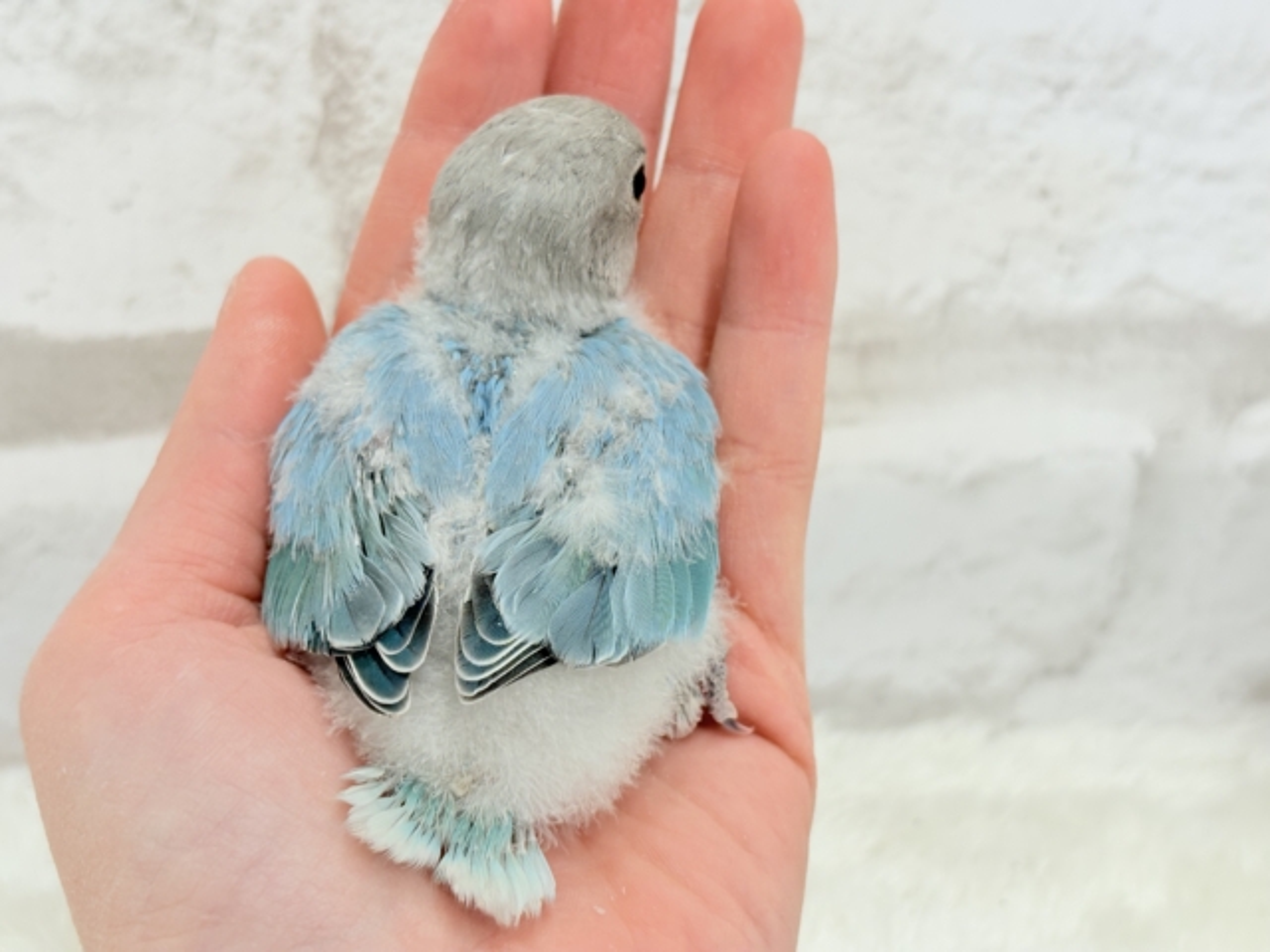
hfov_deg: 36.8
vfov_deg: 28.0
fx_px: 1908
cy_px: 476
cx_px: 635
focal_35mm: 52
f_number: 1.6
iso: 100
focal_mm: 5.96
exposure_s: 1/100
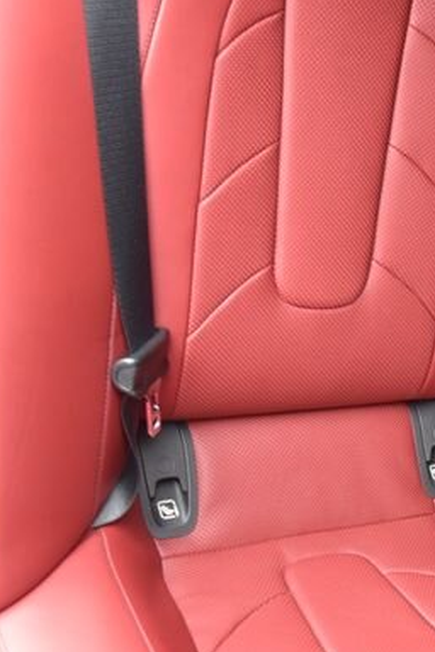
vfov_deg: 31.4
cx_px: 474
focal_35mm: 64
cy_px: 331
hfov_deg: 20.3
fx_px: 1160
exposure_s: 1/13
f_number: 4
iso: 500
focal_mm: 24
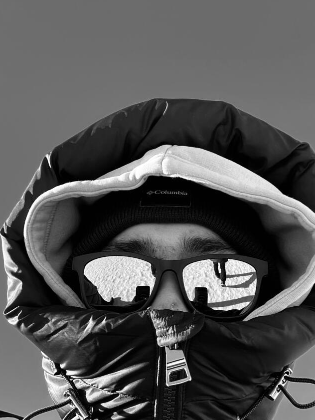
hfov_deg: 37.7
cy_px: 260
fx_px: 461
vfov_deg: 48.5
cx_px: 155
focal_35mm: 38
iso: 25
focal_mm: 2.71
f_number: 2.2
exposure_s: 1/248
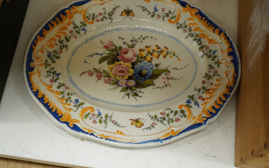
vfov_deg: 29.2
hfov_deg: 45.3
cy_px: 87
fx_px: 323
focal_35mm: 44
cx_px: 134
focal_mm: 43
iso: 2500
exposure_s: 1/100
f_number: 4.5
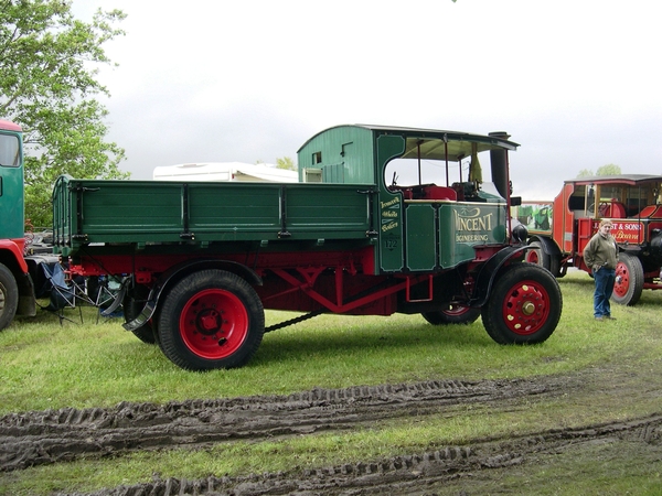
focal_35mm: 38
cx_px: 331
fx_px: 727
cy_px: 248
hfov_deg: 49.0
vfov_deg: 37.7
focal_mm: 8
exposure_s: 1/102
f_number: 2.8
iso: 100
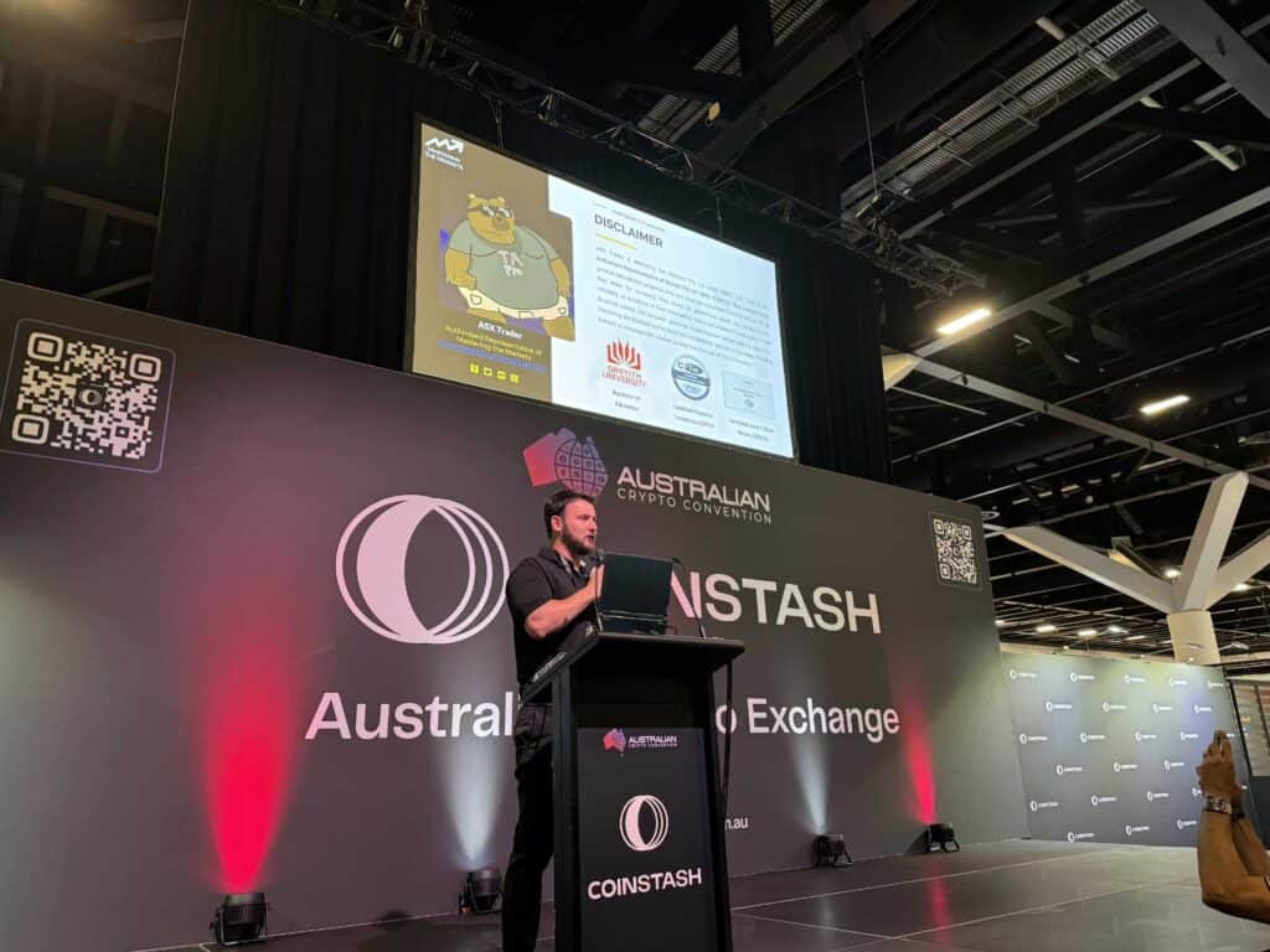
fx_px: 881
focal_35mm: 24
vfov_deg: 56.8
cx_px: 635
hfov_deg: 71.6
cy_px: 476
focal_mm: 6.8
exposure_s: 1/50
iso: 400
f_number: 1.8
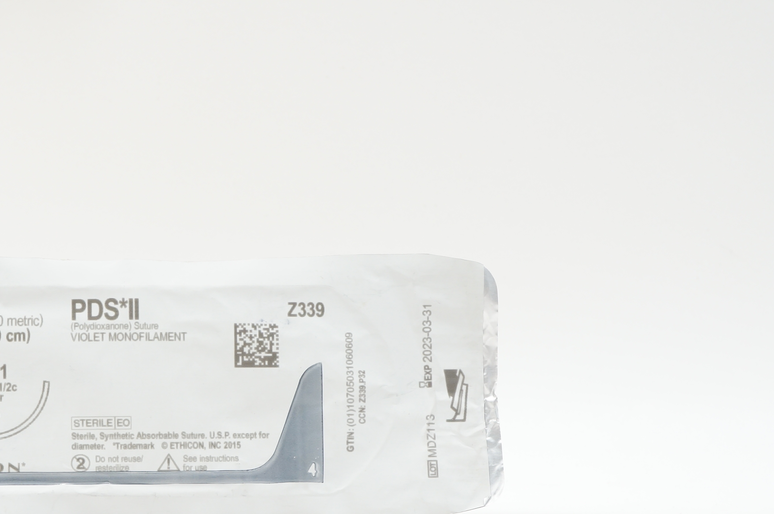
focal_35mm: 82
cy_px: 395
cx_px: 164
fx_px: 1761
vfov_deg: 16.5
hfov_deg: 24.4
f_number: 9
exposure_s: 1/15
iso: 400
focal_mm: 30
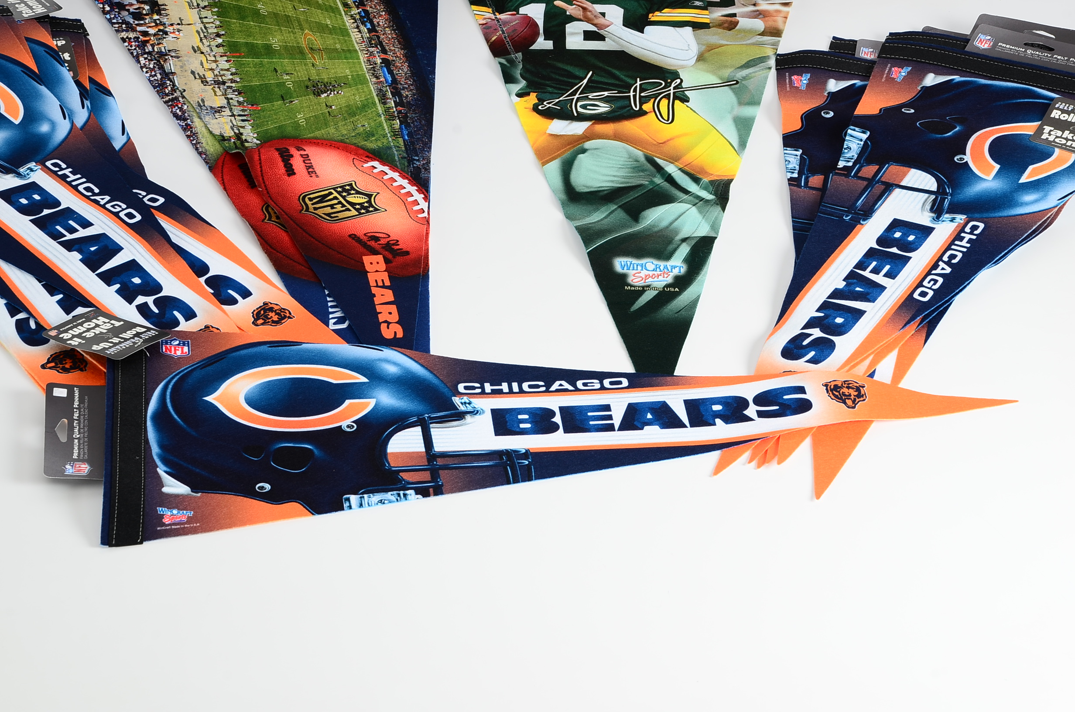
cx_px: 538
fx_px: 2950
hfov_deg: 20.7
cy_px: 356
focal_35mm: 99
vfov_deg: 13.8
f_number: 11
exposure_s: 1/125
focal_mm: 66
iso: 100
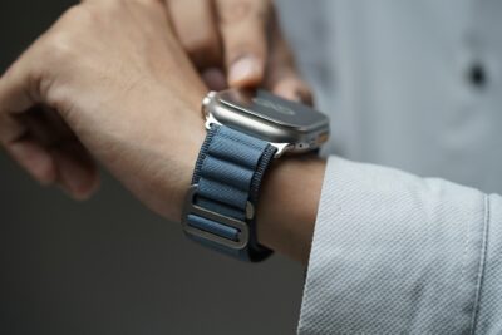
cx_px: 251
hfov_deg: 22.6
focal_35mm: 90
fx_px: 1255
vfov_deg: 15.2
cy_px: 168
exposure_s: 1/90
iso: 1600
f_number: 4
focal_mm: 90
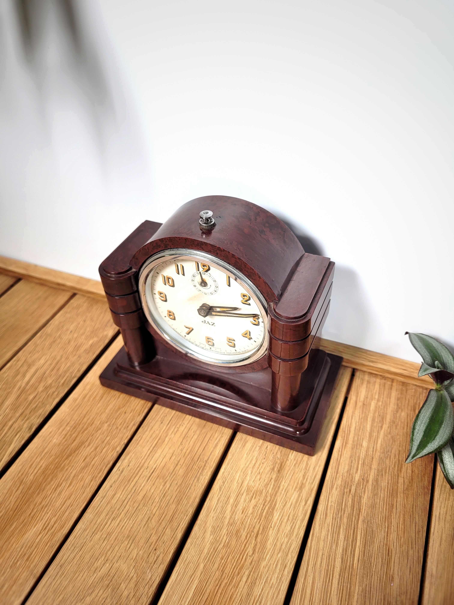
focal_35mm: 26
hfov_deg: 53.1
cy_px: 302
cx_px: 227
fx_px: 455
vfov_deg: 67.3
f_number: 1.8
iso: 40
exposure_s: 1/249
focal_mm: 5.4
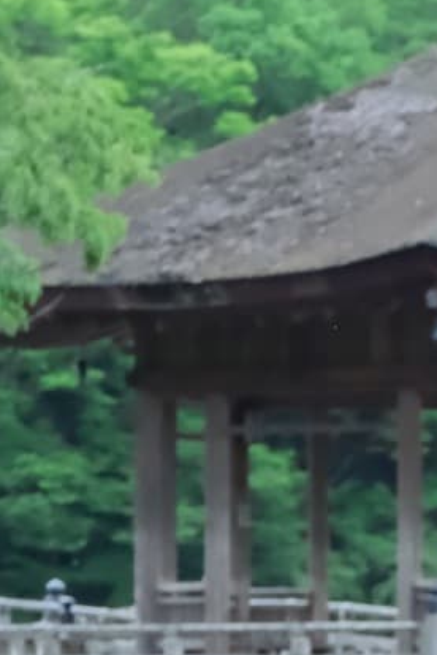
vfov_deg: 3.7
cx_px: 733
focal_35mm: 548
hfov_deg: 2.5
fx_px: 9977
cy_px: 960
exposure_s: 1/160
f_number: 8
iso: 1600
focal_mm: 70
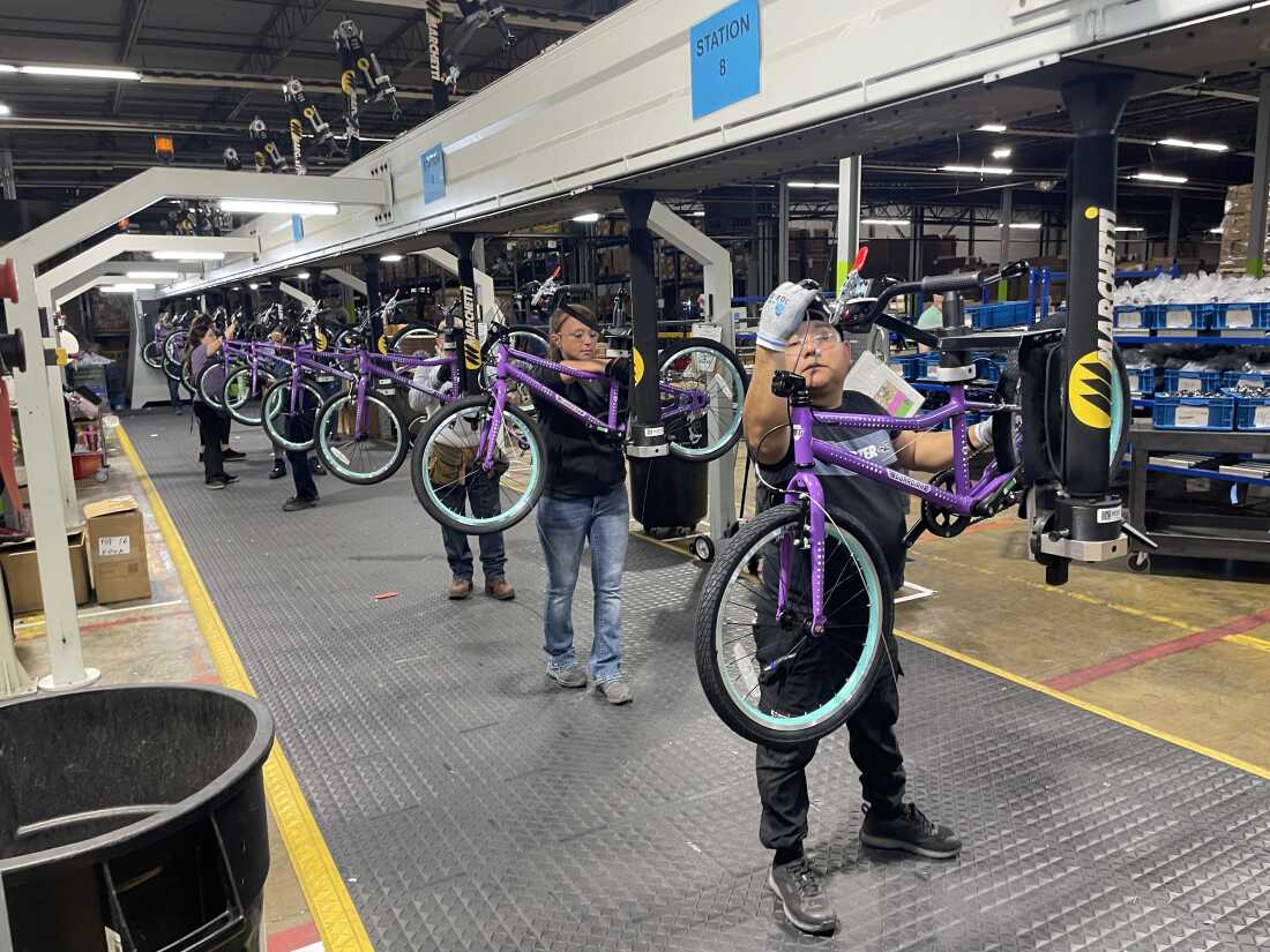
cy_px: 476
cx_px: 635
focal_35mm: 26
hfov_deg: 67.3
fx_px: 954
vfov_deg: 53.1
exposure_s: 1/60
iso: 100
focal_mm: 4.2
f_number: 1.6
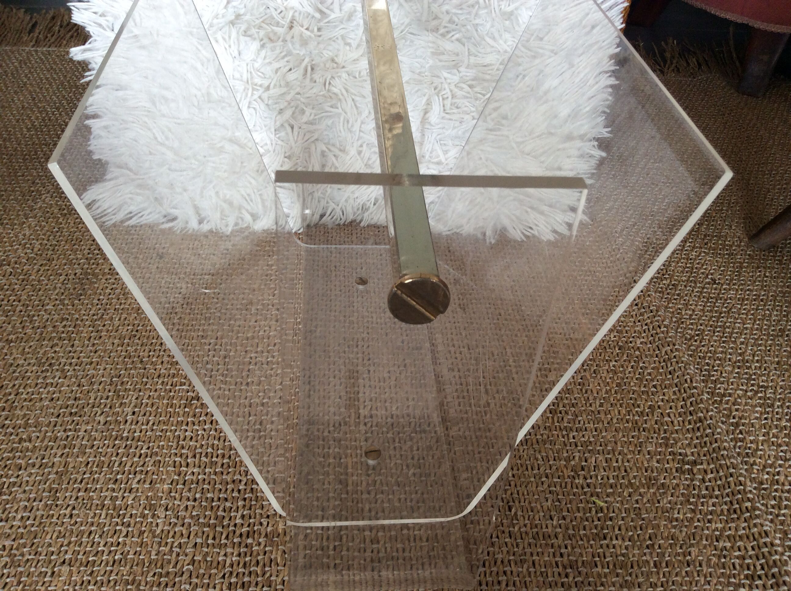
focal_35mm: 32
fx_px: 730
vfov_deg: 44.1
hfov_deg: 56.9
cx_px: 396
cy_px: 296
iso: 64
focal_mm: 3.3
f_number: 2.4
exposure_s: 1/25
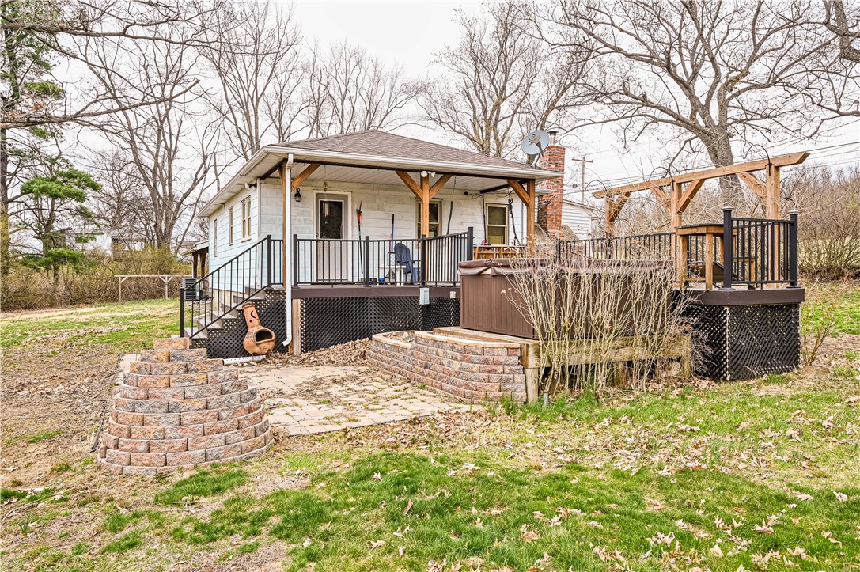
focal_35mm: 24
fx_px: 573
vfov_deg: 53.1
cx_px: 430
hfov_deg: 73.8
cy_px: 286
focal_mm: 24
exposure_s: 1/100
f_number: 7.1
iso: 640
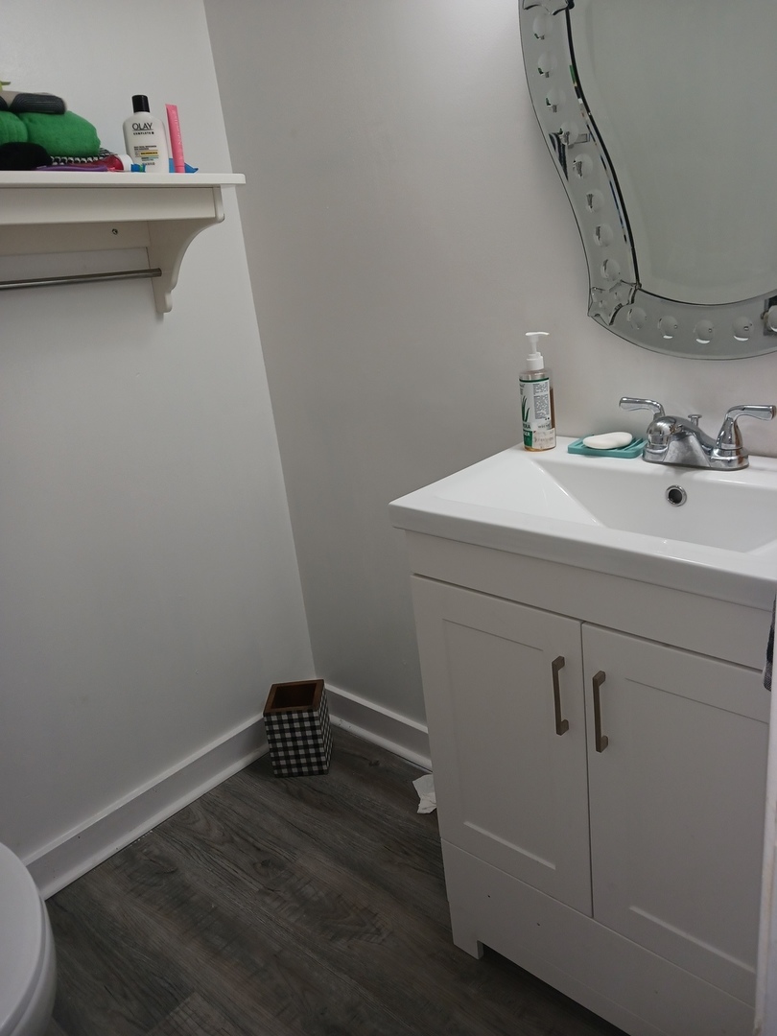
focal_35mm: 27
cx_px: 388
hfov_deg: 51.4
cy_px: 518
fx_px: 808
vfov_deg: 65.3
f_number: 1.8
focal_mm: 4
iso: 80
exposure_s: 1/60
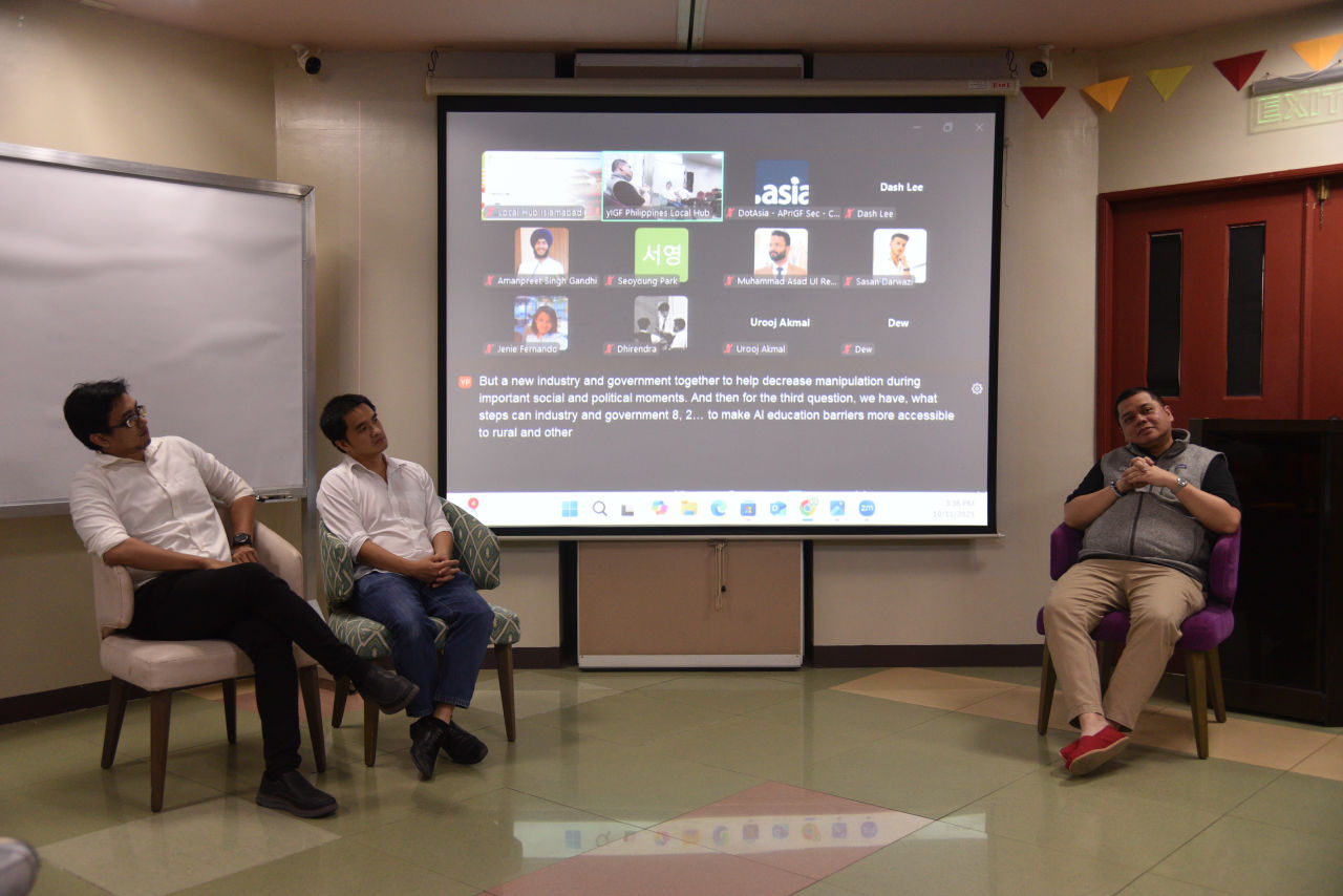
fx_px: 1269
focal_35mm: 34
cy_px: 448
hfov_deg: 55.8
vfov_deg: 38.9
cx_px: 672
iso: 1400
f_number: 4
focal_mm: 34
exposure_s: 1/60
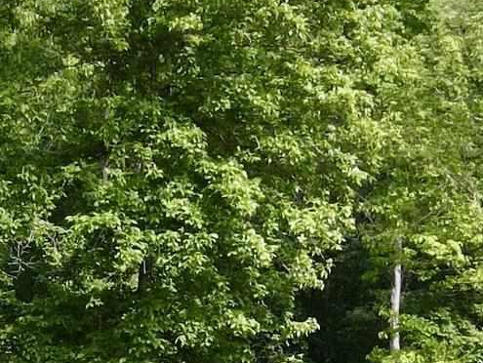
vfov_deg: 10.5
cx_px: -141
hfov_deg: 15.2
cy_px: 845
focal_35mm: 124
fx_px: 1731
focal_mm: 4.5
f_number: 2.8
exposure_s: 1/13
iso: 470
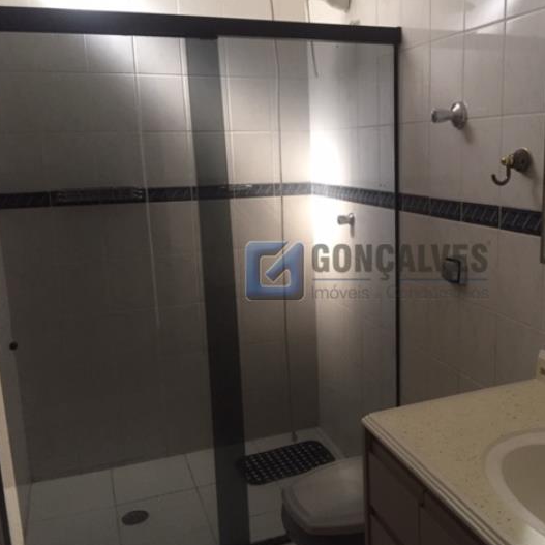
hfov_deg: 46.6
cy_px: 277
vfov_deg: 47.2
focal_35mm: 35
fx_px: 623
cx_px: 357
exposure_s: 1/24
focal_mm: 4.15
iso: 250
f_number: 2.2
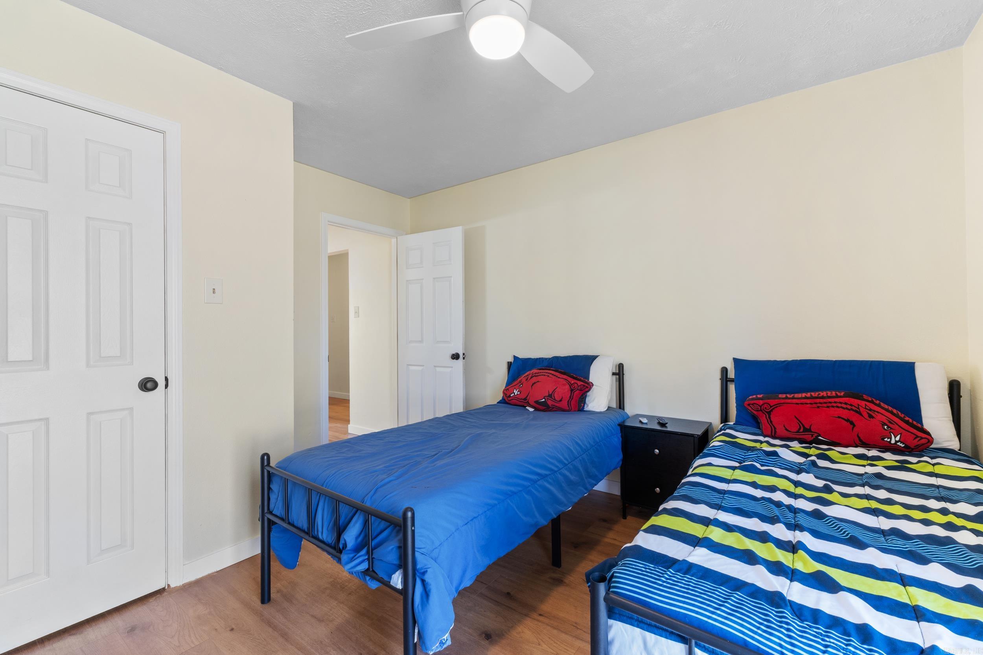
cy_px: 328
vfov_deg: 77.3
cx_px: 492
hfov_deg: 100.4
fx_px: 410
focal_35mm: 15
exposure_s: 1/1.25
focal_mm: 10
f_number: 9
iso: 200
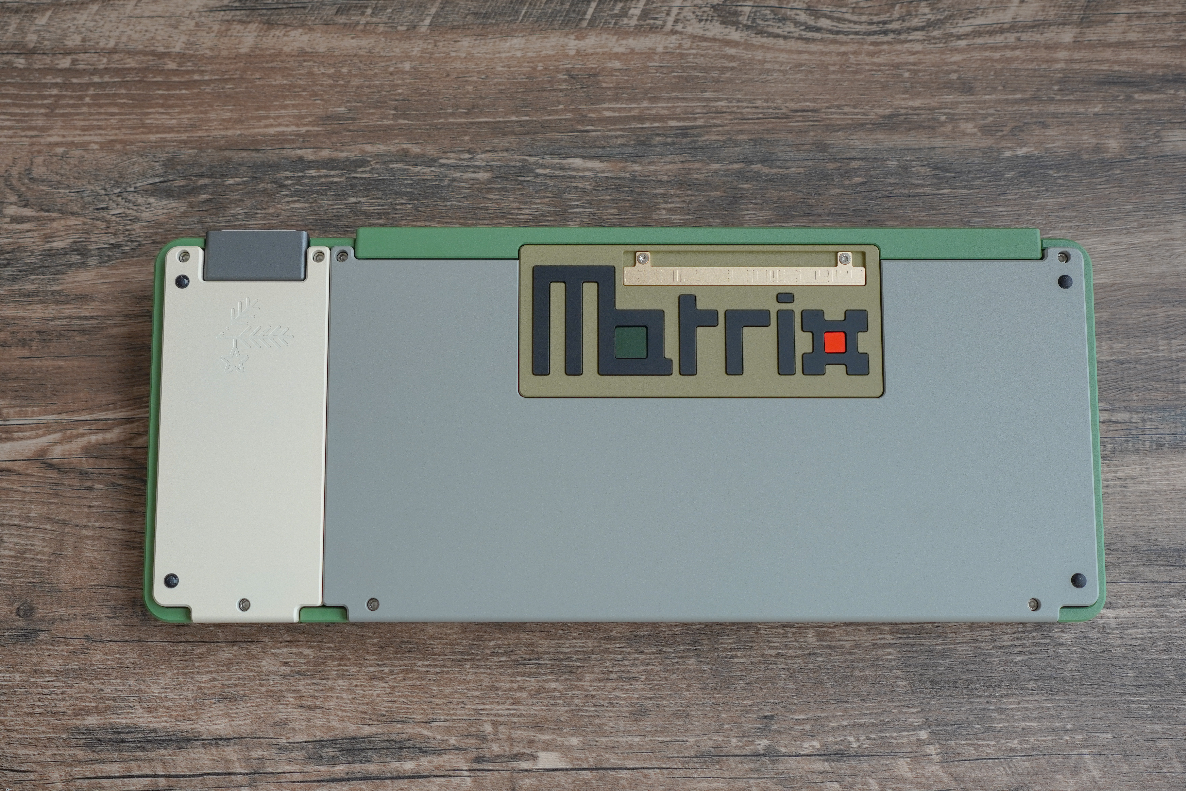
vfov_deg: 28.9
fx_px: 1532
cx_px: 593
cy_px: 396
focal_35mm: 46
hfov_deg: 42.3
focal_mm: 31
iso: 200
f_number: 4
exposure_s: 1/160
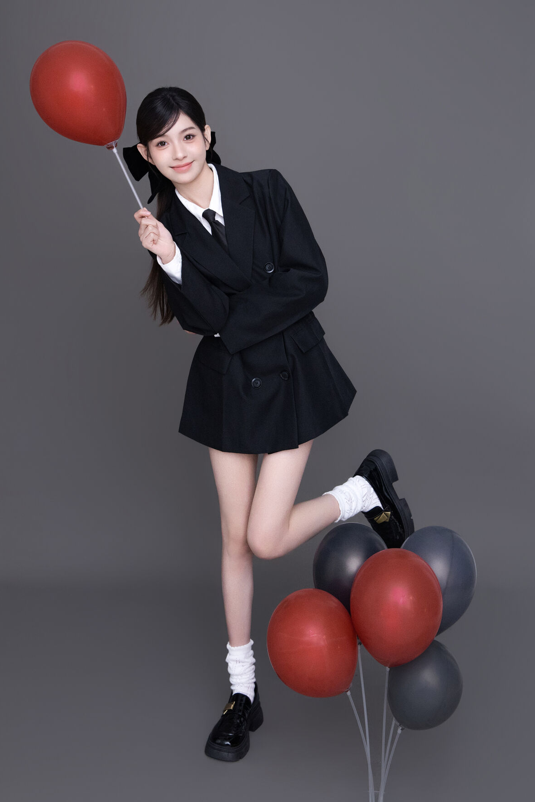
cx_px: 268
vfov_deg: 39.6
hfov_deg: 27.0
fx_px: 1114
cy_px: 398
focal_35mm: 50
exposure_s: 1/50
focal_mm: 50
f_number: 8
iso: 3200
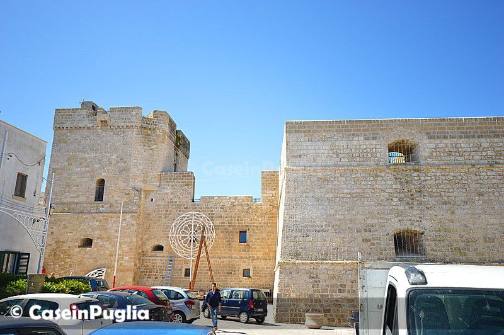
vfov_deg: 43.5
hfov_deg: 62.0
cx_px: 252
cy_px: 168
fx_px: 420
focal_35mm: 30
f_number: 6.3
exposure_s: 1/200
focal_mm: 20
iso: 100
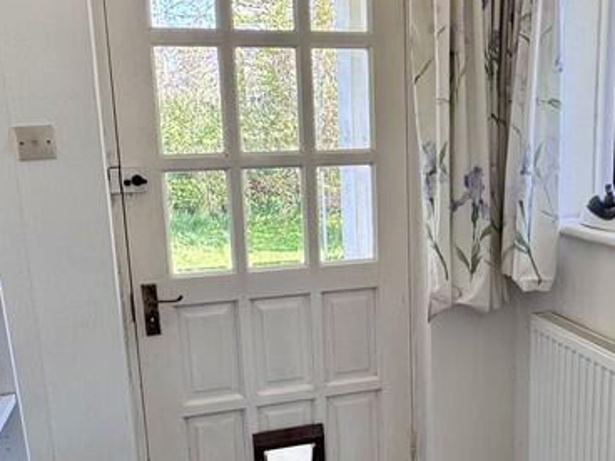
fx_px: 693
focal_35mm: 39
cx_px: 391
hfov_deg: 47.4
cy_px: 261
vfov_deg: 36.8
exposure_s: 1/99
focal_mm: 2.22
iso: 64
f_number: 2.2
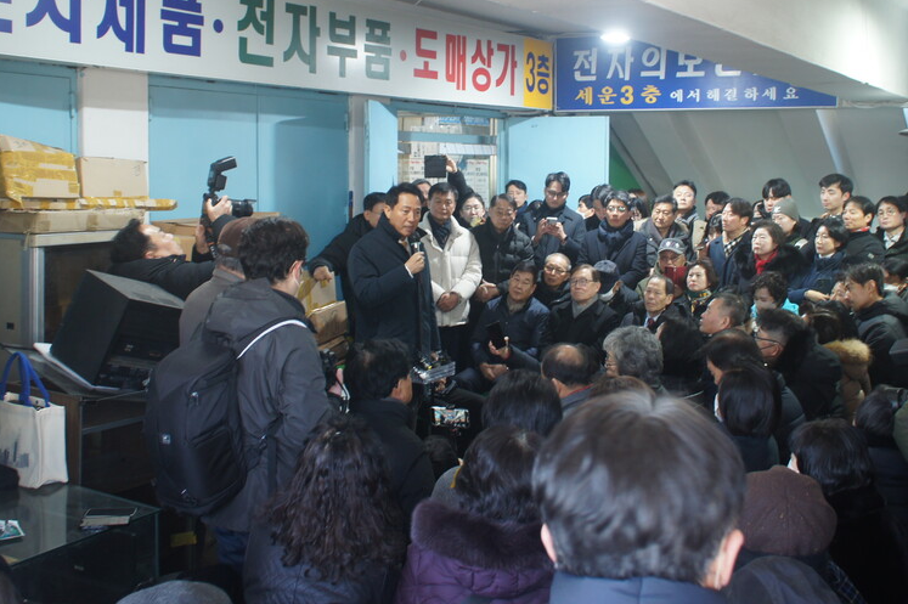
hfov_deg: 49.5
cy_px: 214
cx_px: 494
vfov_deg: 33.9
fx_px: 983
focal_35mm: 39
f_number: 4
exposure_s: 1/20
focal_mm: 18
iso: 400
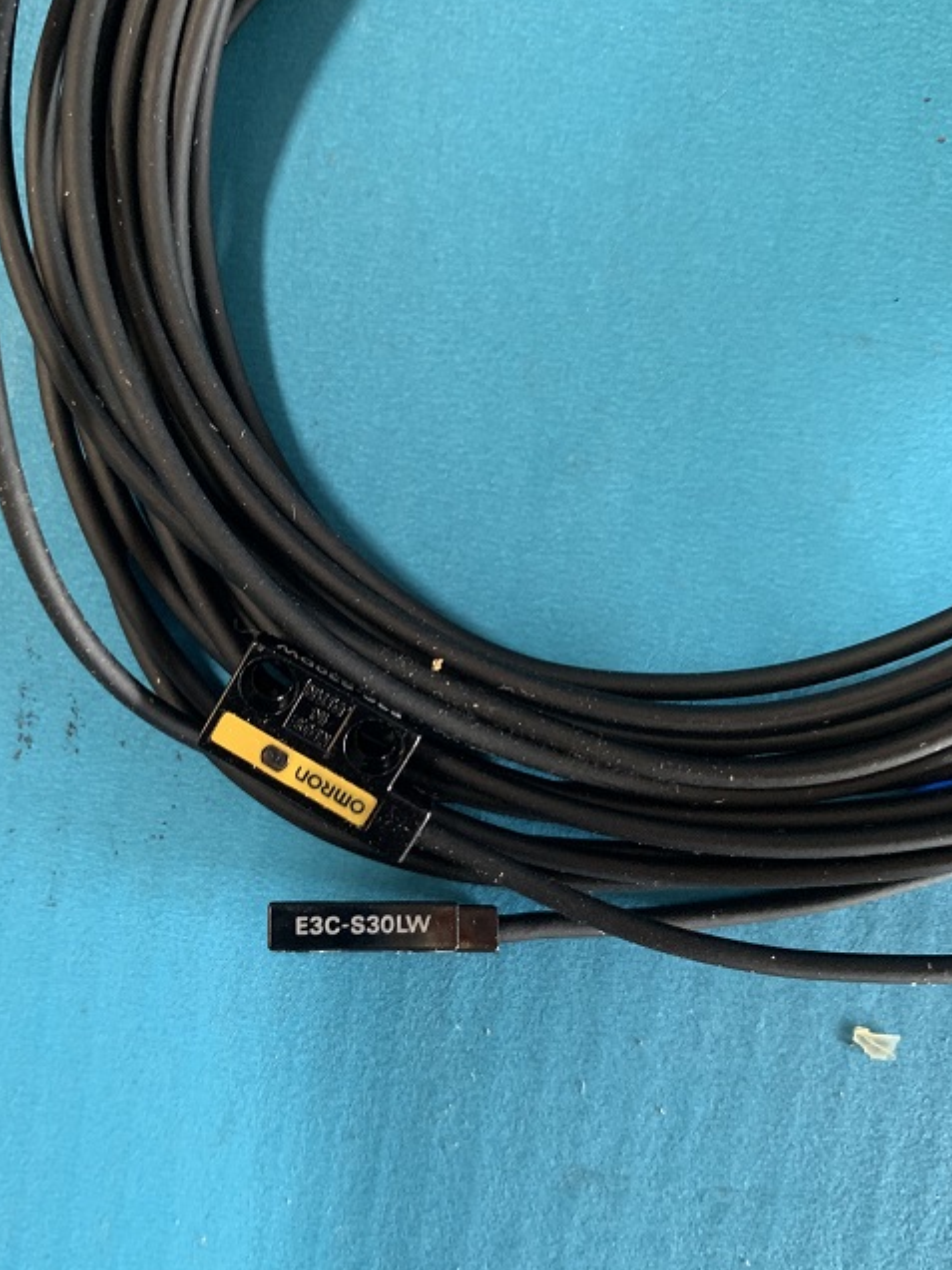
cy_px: 628
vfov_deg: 55.4
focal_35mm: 33
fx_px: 1210
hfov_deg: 42.7
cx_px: 364
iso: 400
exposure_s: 1/48
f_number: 1.8
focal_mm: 4.25
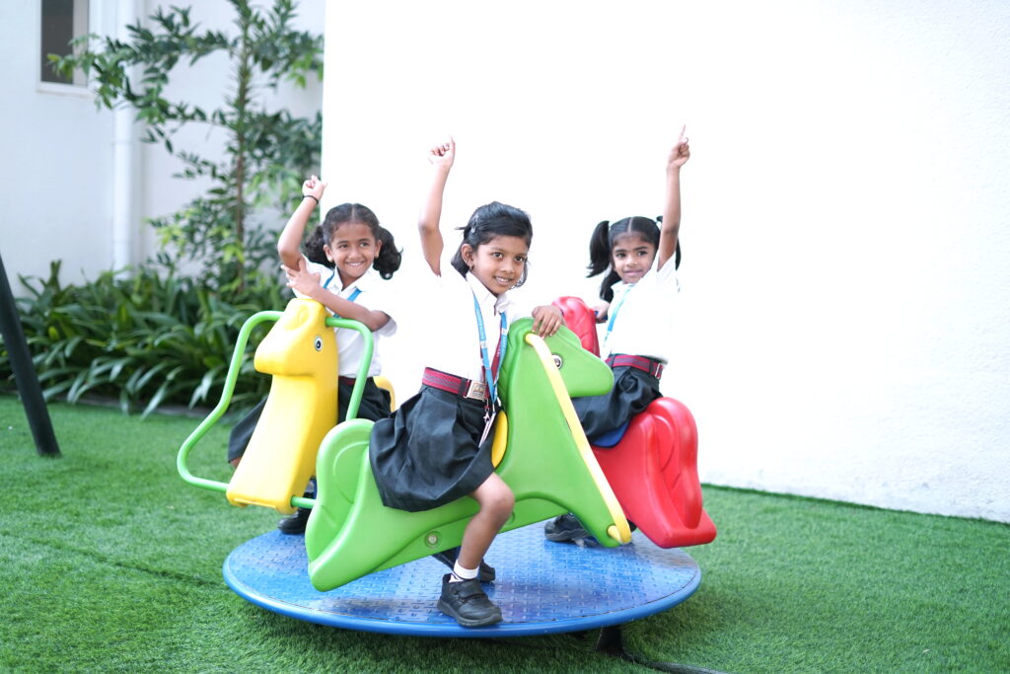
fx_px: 1403
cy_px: 337
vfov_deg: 27.0
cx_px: 505
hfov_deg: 39.6
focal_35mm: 50
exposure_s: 1/4000
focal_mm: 50
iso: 320
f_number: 1.8
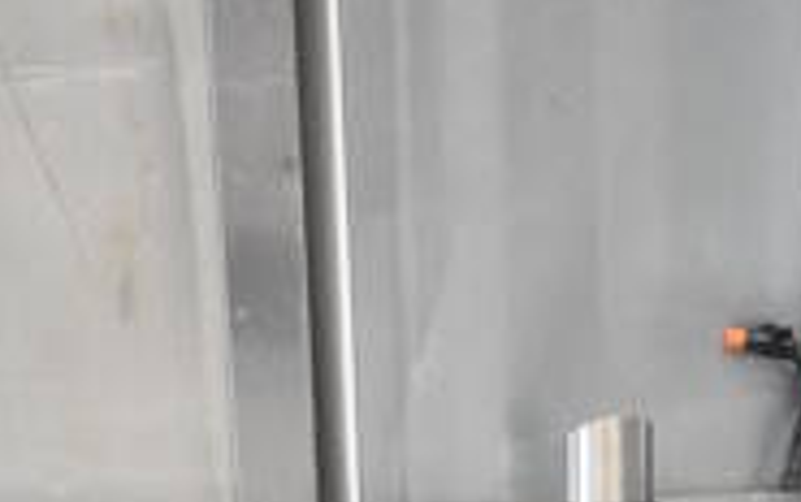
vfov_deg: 7.4
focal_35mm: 136
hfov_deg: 15.3
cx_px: 589
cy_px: 1889
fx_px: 2972
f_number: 3.5
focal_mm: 18
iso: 2500
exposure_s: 1/125
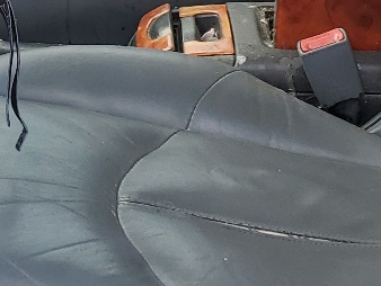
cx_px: 11
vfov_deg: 12.0
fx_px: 1355
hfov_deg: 15.7
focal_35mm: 123
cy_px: 11
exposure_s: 1/385
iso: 50
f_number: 1.5
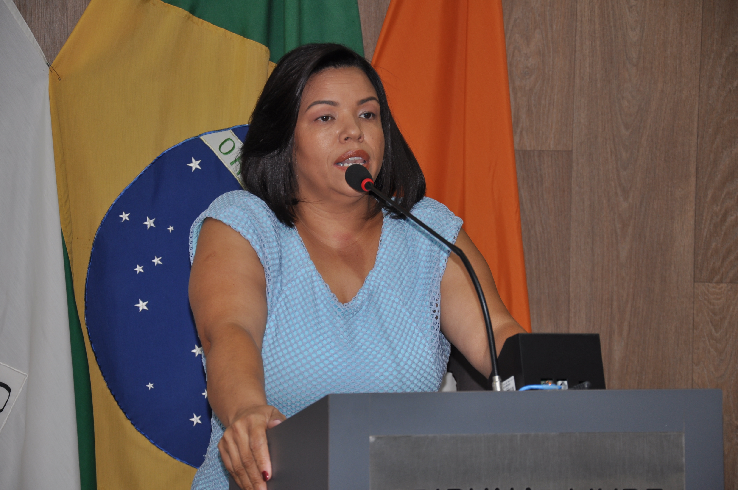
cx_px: 369
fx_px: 2457
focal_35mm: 120
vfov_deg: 11.4
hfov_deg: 17.1
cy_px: 245
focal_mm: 80
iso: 200
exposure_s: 1/60
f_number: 5.3
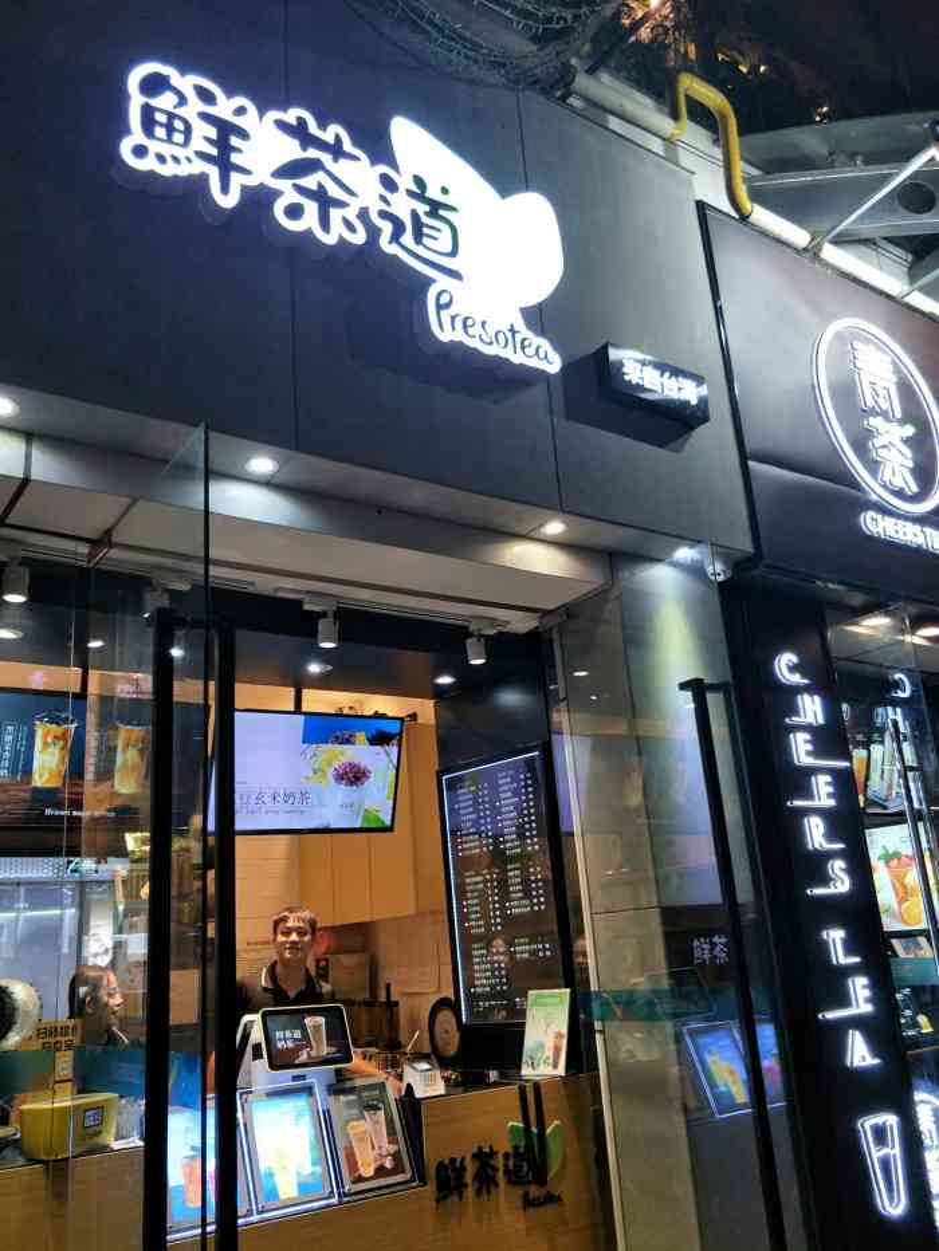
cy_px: 626
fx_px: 868
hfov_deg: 56.8
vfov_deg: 71.6
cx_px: 470
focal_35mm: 24
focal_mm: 4.1
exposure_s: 1/50
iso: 127
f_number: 1.7
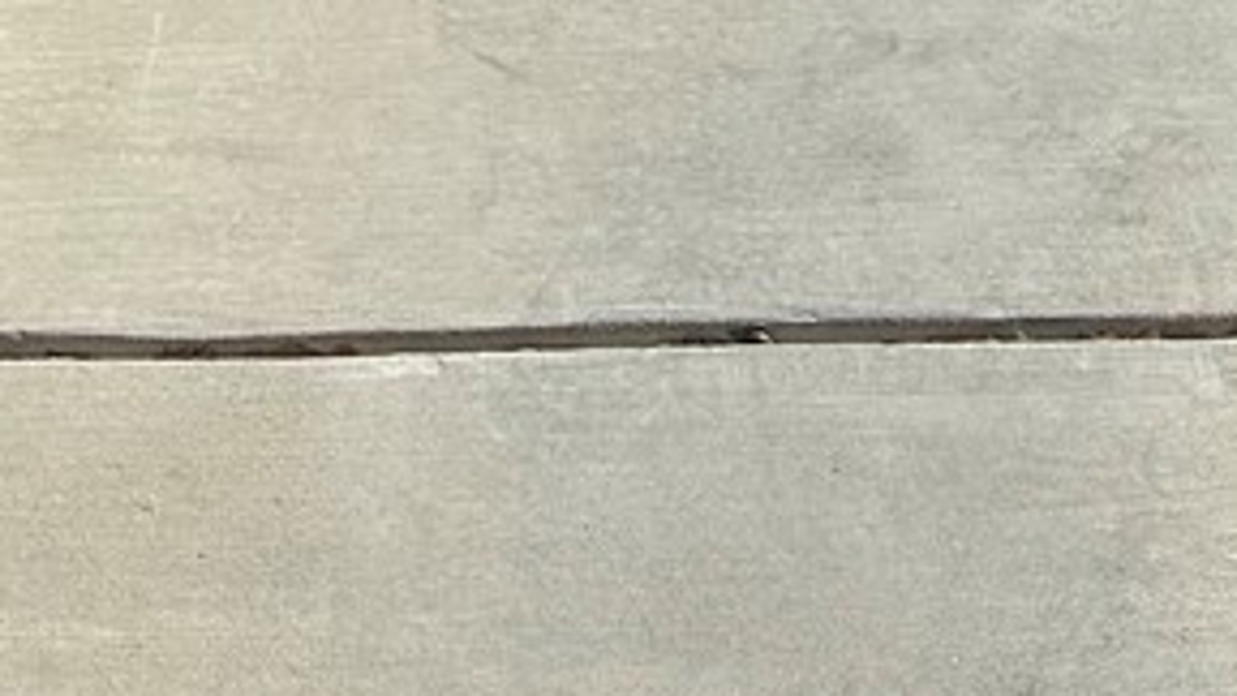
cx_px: 472
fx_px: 3050
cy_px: -1306
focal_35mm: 93
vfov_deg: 10.1
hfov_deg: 22.9
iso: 80
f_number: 1.78
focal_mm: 6.86
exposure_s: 1/5000
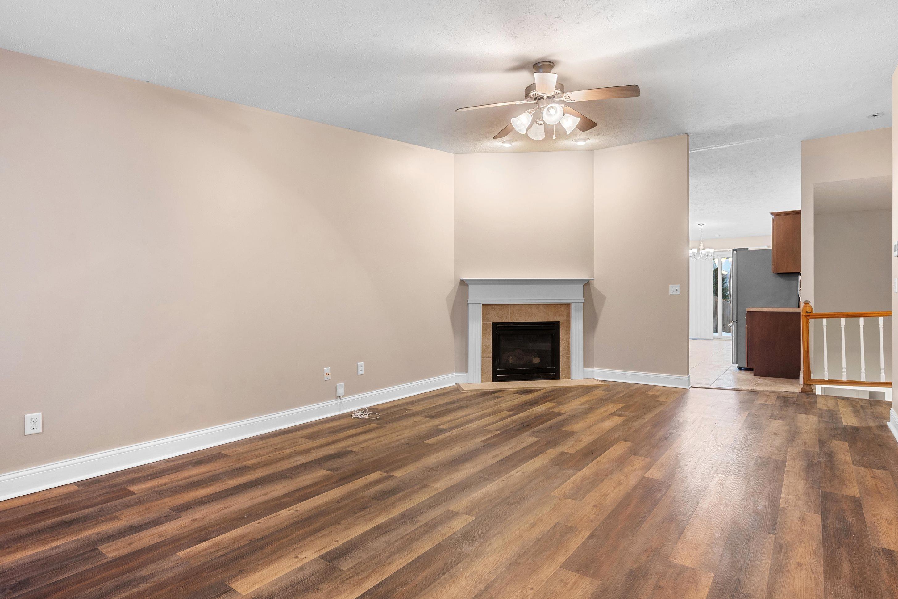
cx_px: 464
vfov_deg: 64.5
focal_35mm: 19
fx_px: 474
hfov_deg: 86.9
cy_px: 306
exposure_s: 2
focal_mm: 18
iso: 200
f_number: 9
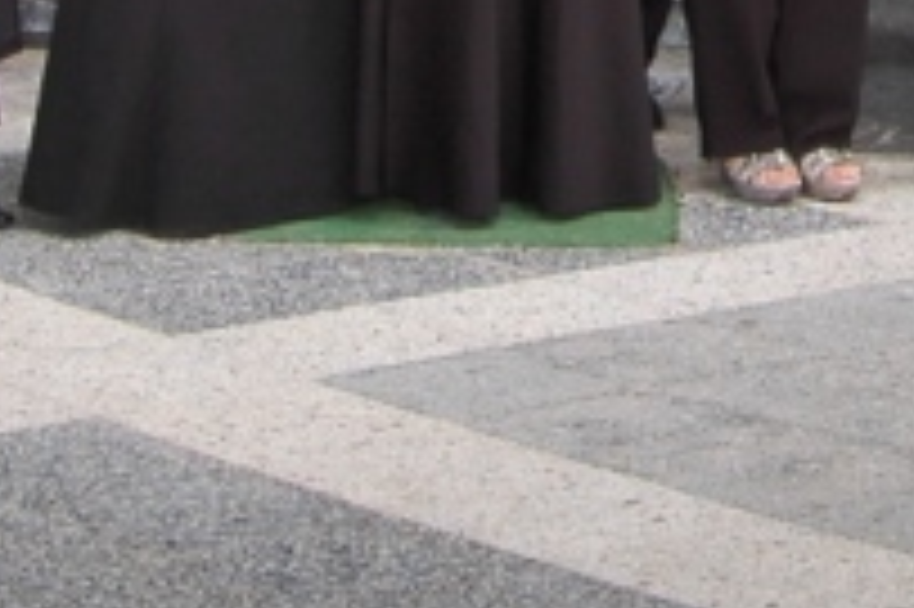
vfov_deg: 6.3
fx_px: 5378
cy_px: -543
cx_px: 1013
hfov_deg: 9.6
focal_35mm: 212
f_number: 5.6
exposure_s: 1/125
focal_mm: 28
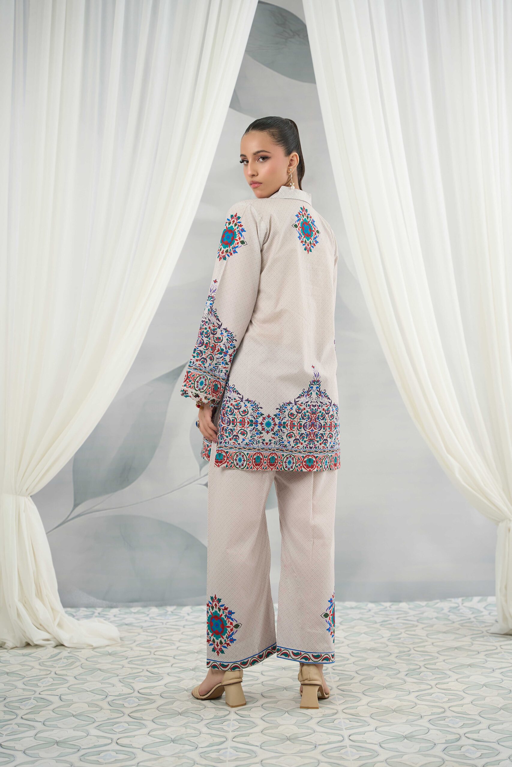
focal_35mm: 61
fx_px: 1305
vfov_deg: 32.8
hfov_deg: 22.2
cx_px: 256
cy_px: 384
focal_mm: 61.2
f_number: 3.2
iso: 160
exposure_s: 1/125
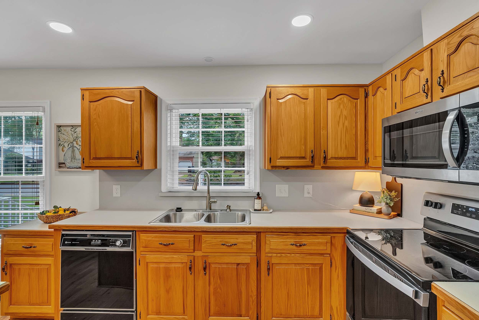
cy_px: 160
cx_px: 240
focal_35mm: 16
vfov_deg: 73.8
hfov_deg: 96.7
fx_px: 213
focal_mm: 16
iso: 250
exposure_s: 1/15
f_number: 9
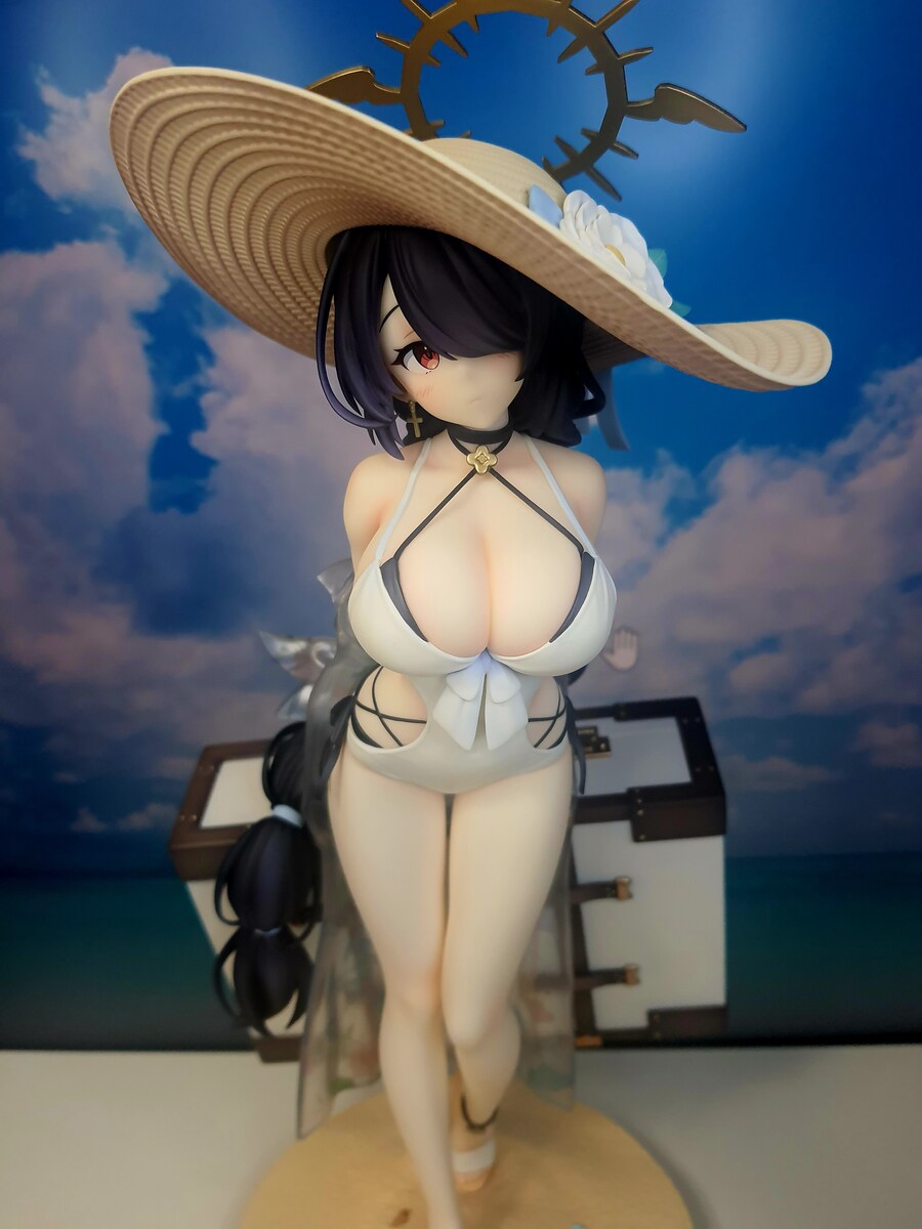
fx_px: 923
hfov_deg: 53.1
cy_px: 614
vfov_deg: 67.3
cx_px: 461
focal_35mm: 26
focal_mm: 4.32
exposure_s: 1/120
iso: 125
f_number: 1.7
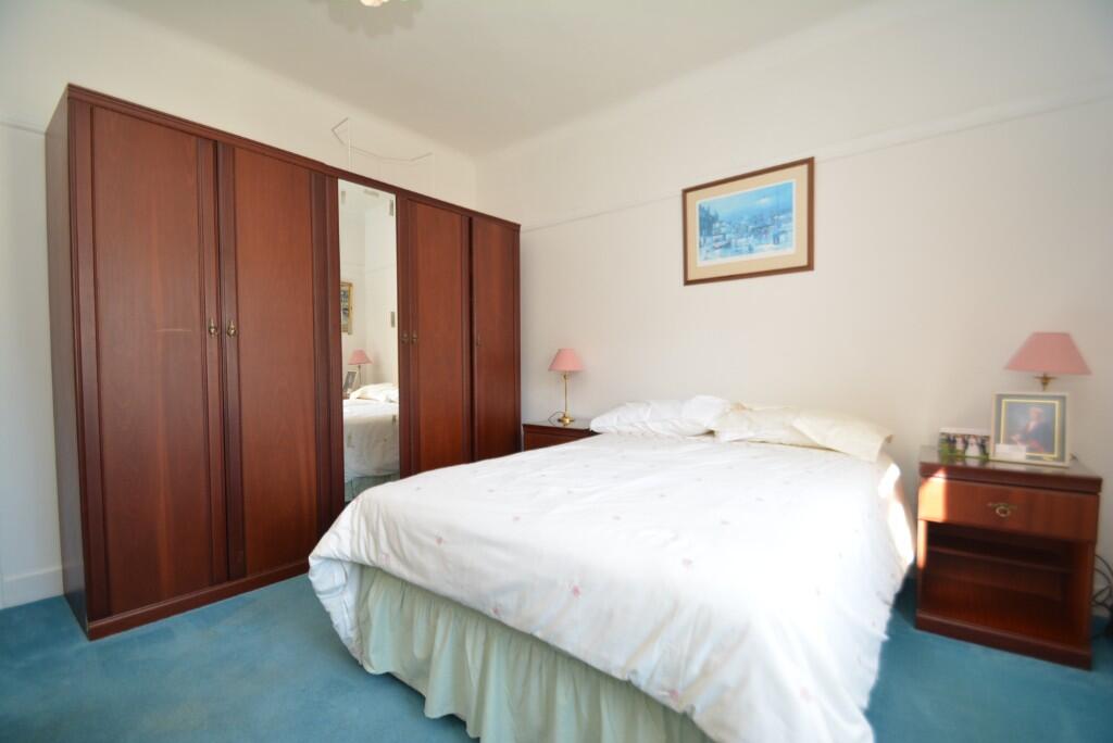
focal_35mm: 15
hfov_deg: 100.4
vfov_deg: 77.4
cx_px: 556
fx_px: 464
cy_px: 372
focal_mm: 10
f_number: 4
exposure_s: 1/60
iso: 320
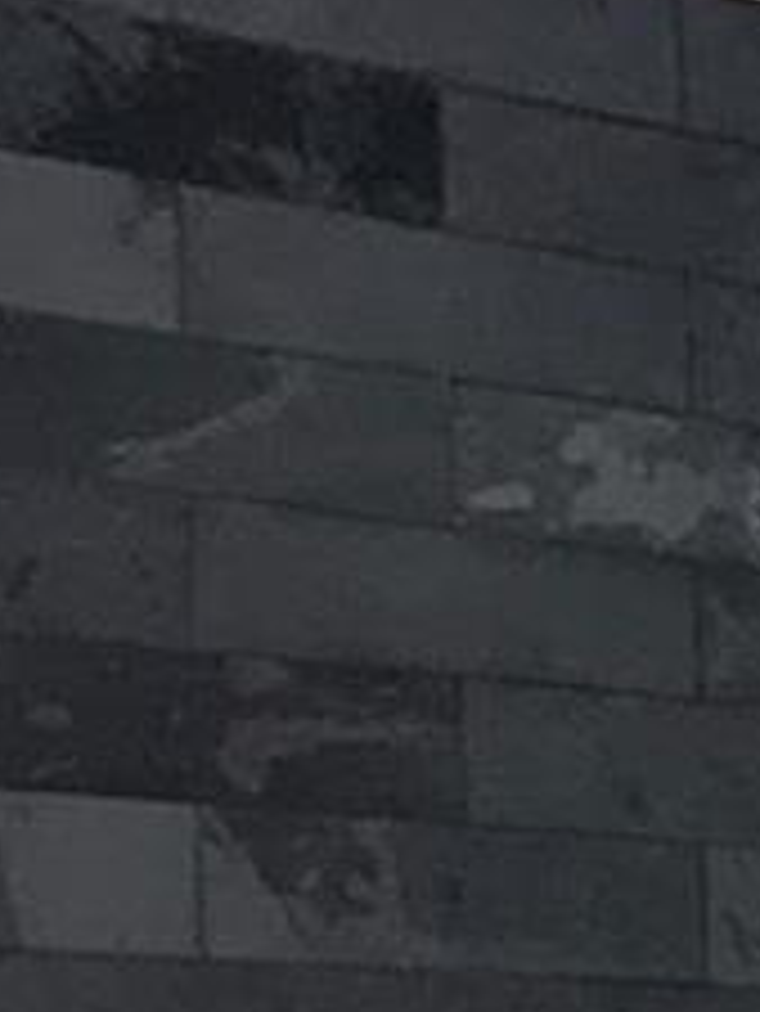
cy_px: 1403
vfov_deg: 16.8
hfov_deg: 9.8
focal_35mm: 109
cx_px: 2374
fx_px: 3188
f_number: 2.2
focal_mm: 2.35
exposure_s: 1/30
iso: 29
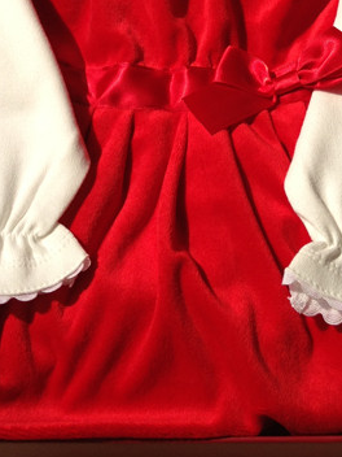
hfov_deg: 19.6
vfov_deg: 24.4
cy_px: -32
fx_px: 988
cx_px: 190
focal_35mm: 75
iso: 50
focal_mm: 4.13
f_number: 2.4
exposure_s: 1/713
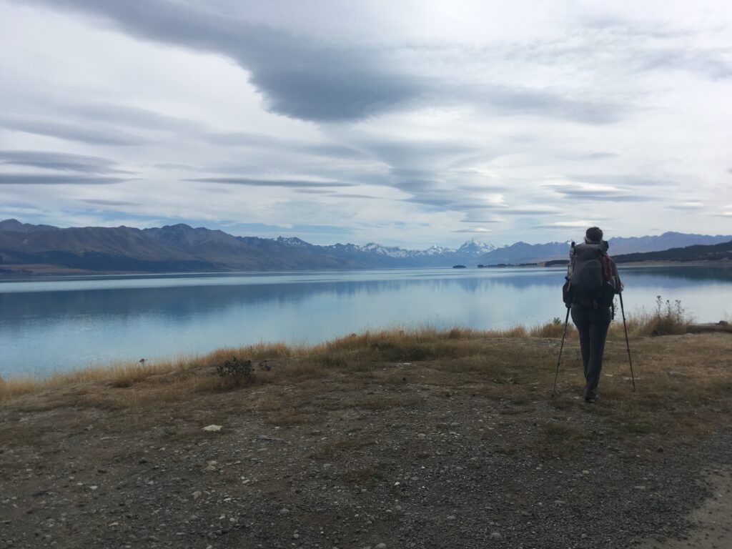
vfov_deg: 48.2
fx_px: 613
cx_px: 366
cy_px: 274
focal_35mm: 29
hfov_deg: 61.7
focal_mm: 4.15
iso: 25
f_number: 2.2
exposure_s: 1/2481
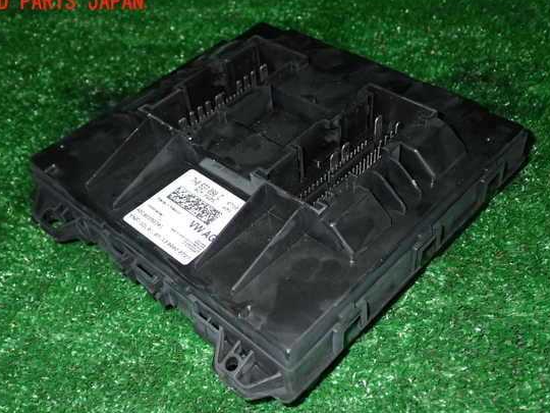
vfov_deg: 35.9
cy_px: 219
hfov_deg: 46.8
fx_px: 636
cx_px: 264
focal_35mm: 40
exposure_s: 1/40
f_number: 7.1
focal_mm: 6.37
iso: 400
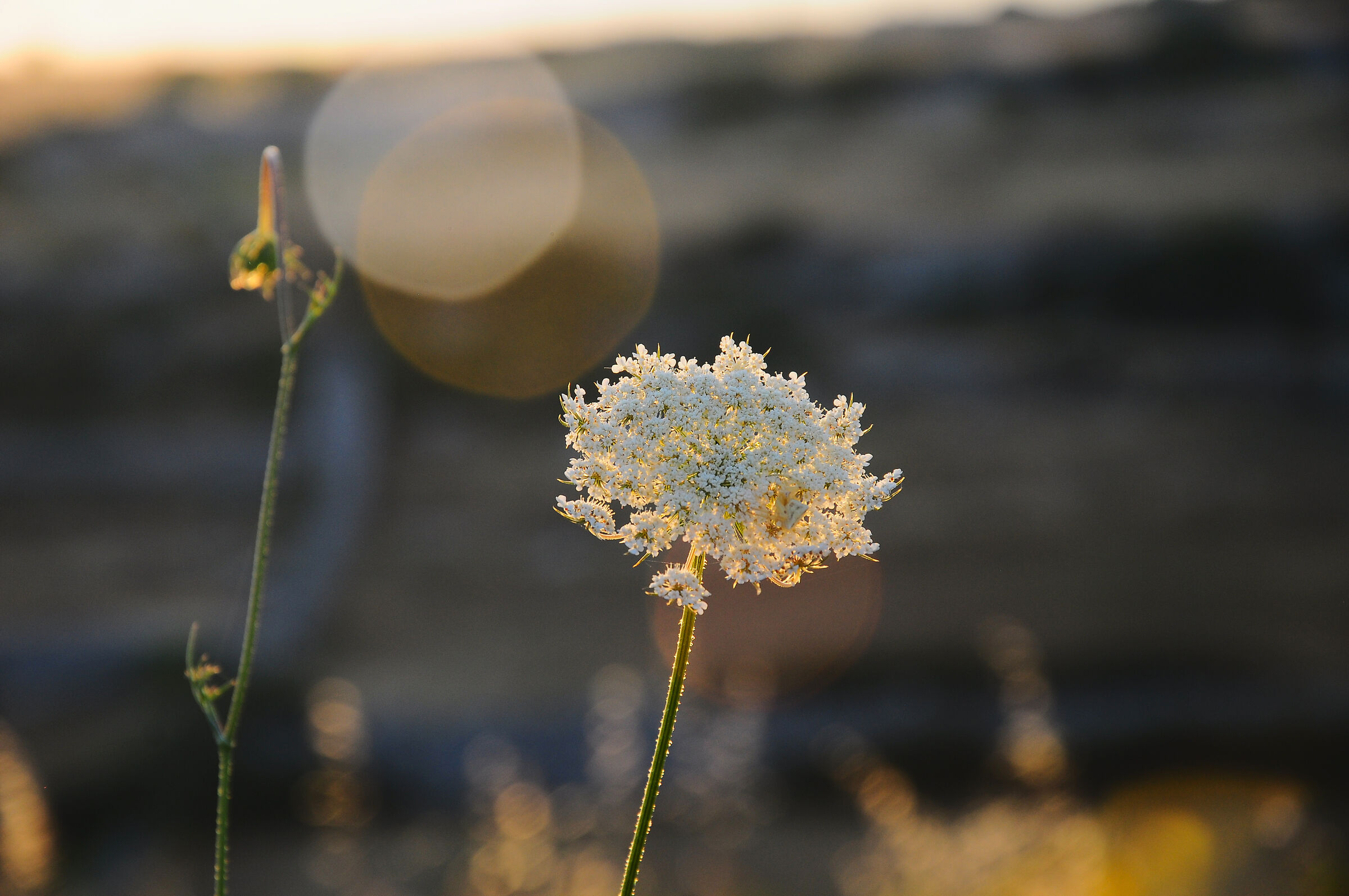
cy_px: 448
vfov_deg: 8.7
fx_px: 5895
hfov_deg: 13.1
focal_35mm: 158
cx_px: 674
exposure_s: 1/200
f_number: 7.1
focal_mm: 105
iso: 200
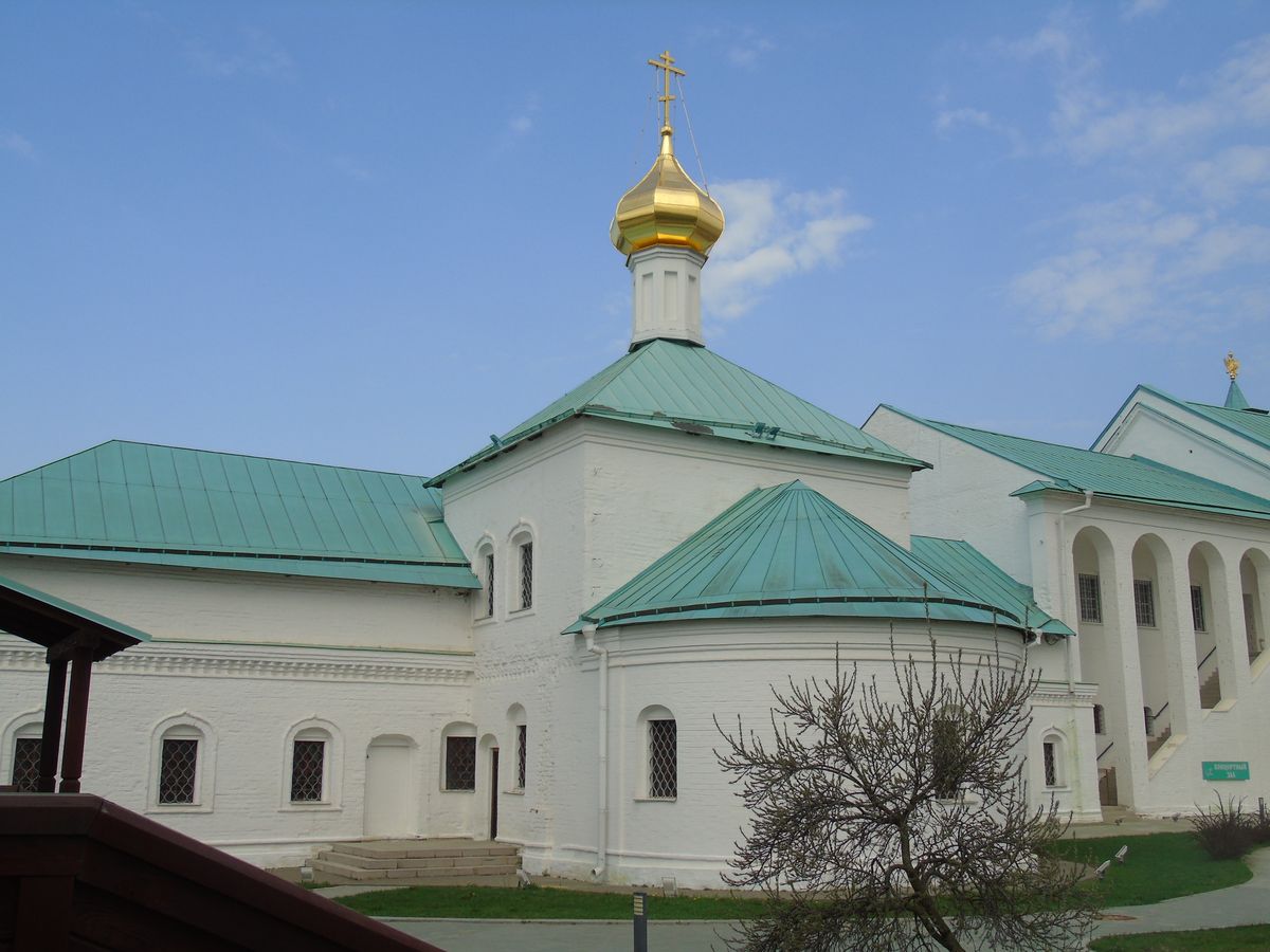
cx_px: 635
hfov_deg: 54.0
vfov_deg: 41.8
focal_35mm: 34
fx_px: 1247
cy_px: 476
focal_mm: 6.1
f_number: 3.8
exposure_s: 1/800
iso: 80
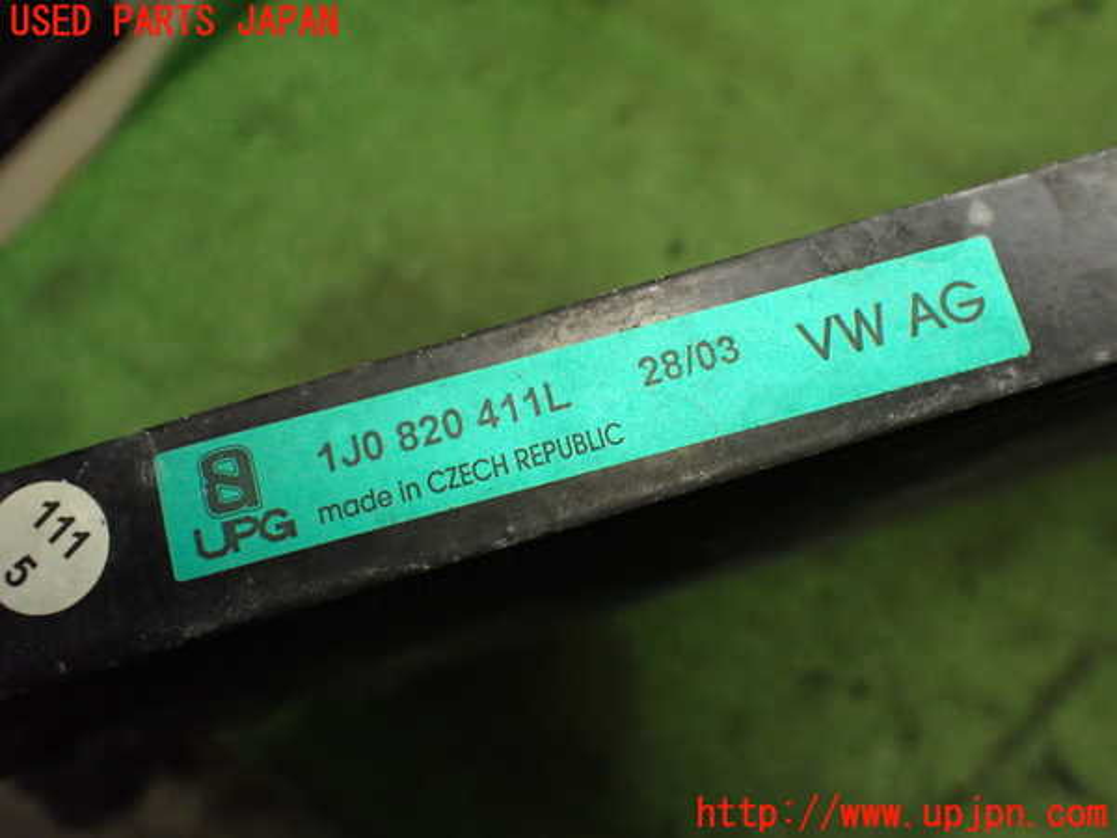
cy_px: 419
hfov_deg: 60.0
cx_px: 558
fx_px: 968
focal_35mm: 30
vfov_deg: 46.8
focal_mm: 5.4
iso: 800
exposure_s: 1/125
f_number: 2.3
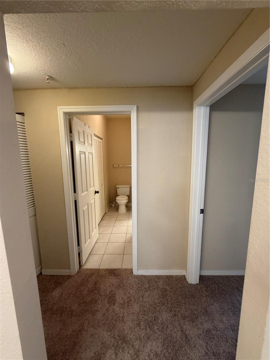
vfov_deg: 102.1
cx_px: 135
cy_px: 180
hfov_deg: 85.7
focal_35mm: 14
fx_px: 146
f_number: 2.2
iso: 250
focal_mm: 2.22
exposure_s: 1/60
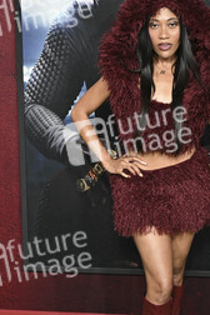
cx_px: 164
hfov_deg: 20.7
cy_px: 199
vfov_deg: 30.8
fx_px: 569
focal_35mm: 65
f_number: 6.3
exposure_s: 1/400
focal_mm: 41
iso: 400
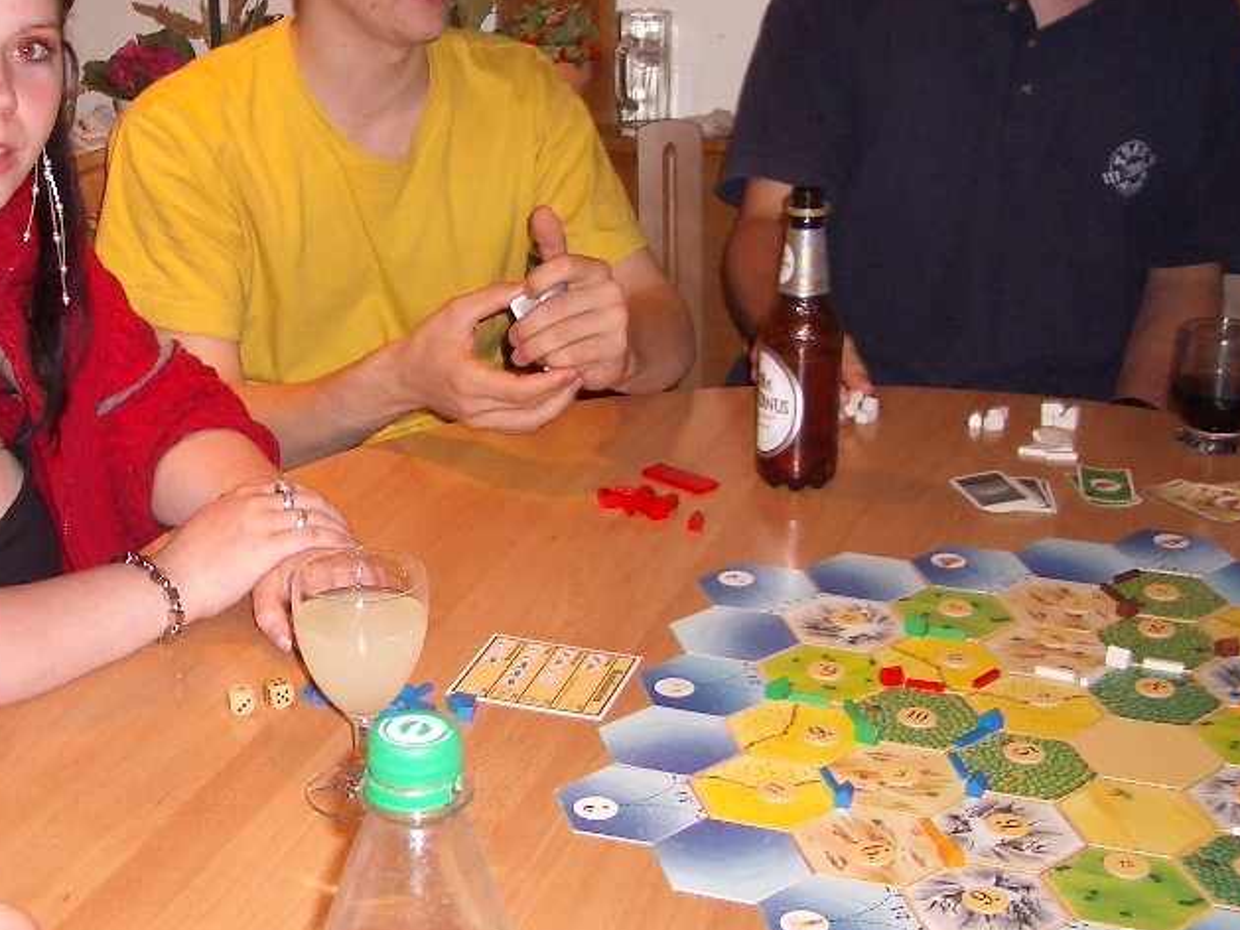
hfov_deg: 33.3
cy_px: 394
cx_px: 347
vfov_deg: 25.6
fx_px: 2042
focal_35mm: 57
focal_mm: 5.8
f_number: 2.6
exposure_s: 1/40
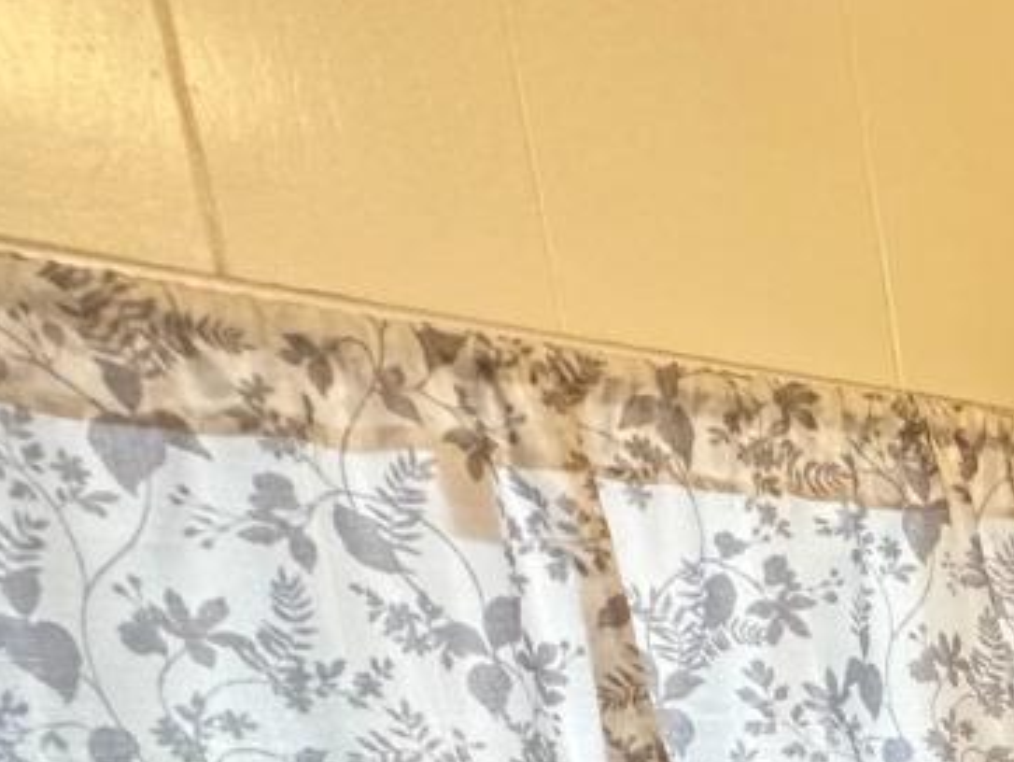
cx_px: 1994
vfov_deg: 20.9
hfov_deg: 19.6
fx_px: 1700
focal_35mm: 58
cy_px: 1186
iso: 250
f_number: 2.2
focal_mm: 2.22
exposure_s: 1/60
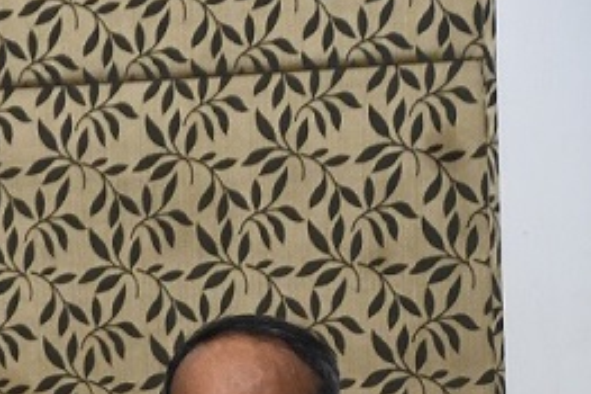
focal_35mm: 417
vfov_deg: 3.3
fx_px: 6841
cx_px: -548
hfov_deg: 4.9
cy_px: 477
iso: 1600
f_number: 5
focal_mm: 70
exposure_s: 1/125
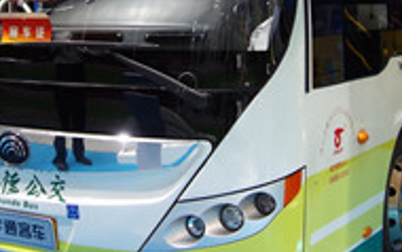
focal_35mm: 75
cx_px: 133
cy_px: -24
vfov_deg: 16.9
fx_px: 822
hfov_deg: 27.3
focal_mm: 10.4
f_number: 1.8
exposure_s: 1/125
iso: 400
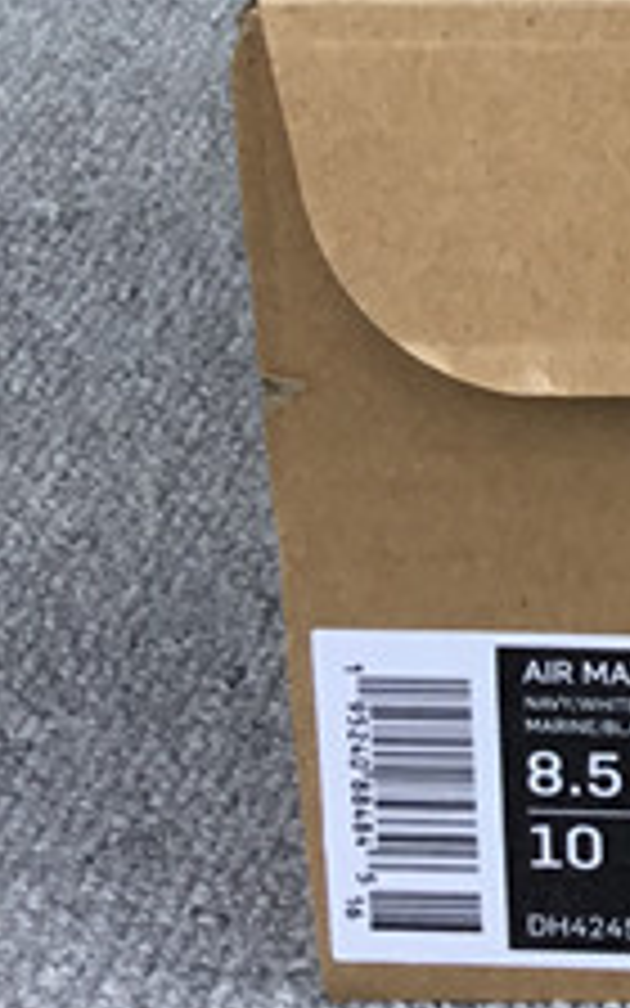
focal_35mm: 132
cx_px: 1368
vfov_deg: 15.1
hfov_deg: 9.2
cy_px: -286
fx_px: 3626
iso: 25
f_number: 2.4
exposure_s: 1/143
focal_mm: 3.3
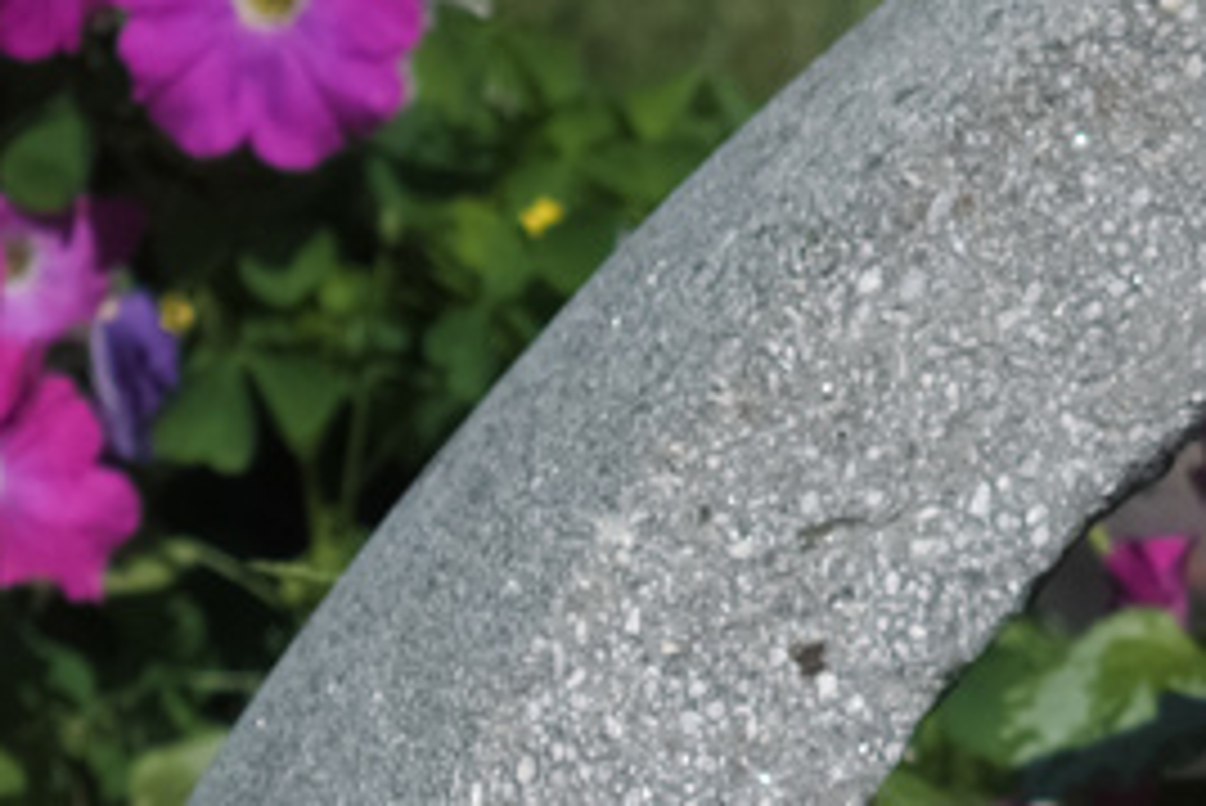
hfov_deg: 4.7
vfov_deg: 3.2
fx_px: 14433
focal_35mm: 431
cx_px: 1976
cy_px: 1504
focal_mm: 55
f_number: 5.6
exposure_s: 1/1000
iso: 100
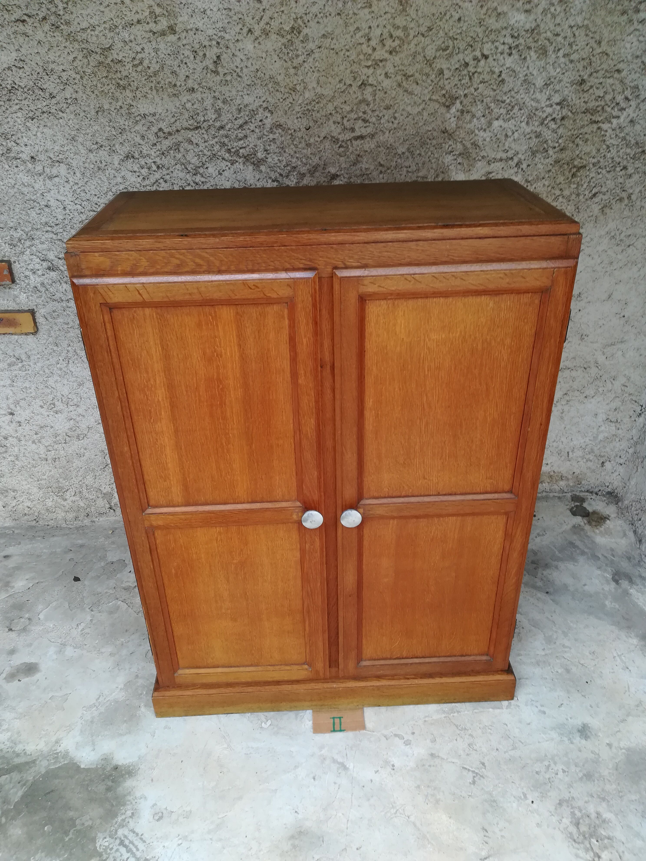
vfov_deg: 67.3
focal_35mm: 26
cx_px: 323
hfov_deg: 53.1
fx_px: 647
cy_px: 430
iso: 100
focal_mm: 3.83
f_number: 2.2
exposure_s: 1/33.3
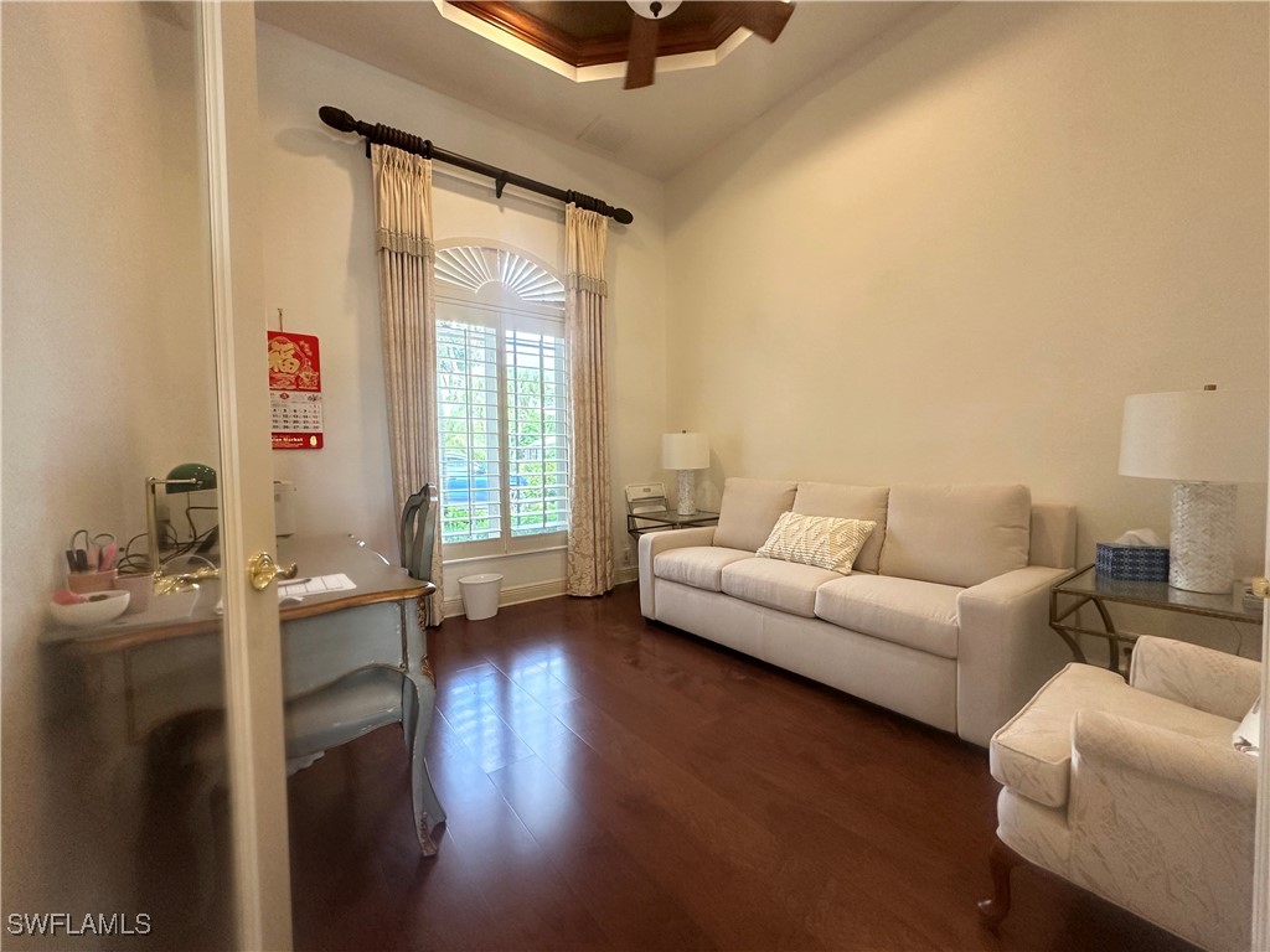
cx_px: 635
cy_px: 476
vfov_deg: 85.7
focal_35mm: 14
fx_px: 514
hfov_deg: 102.1
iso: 200
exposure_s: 1/120
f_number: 2.2
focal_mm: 2.22
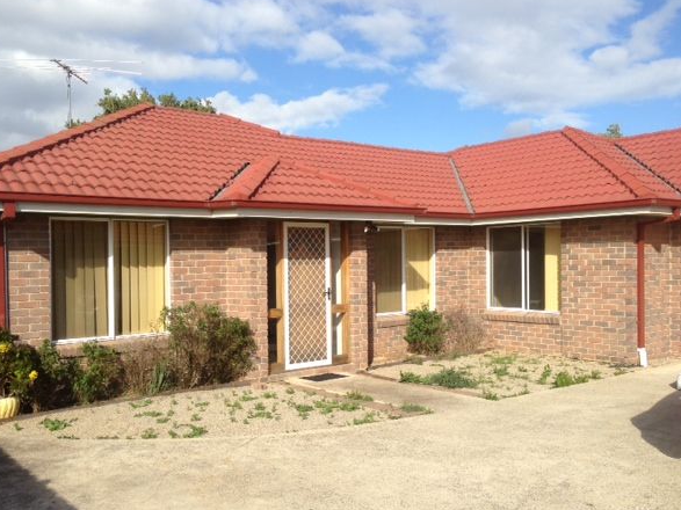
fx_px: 708
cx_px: 318
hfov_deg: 51.3
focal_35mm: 36
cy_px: 271
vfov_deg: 39.6
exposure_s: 1/1427
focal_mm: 4.13
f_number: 2.4
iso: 50
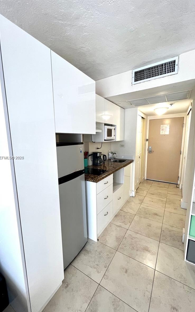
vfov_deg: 105.3
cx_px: 94
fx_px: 119
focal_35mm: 14
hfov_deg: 78.6
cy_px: 158
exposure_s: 1/120
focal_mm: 1.57
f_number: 1.8
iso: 160
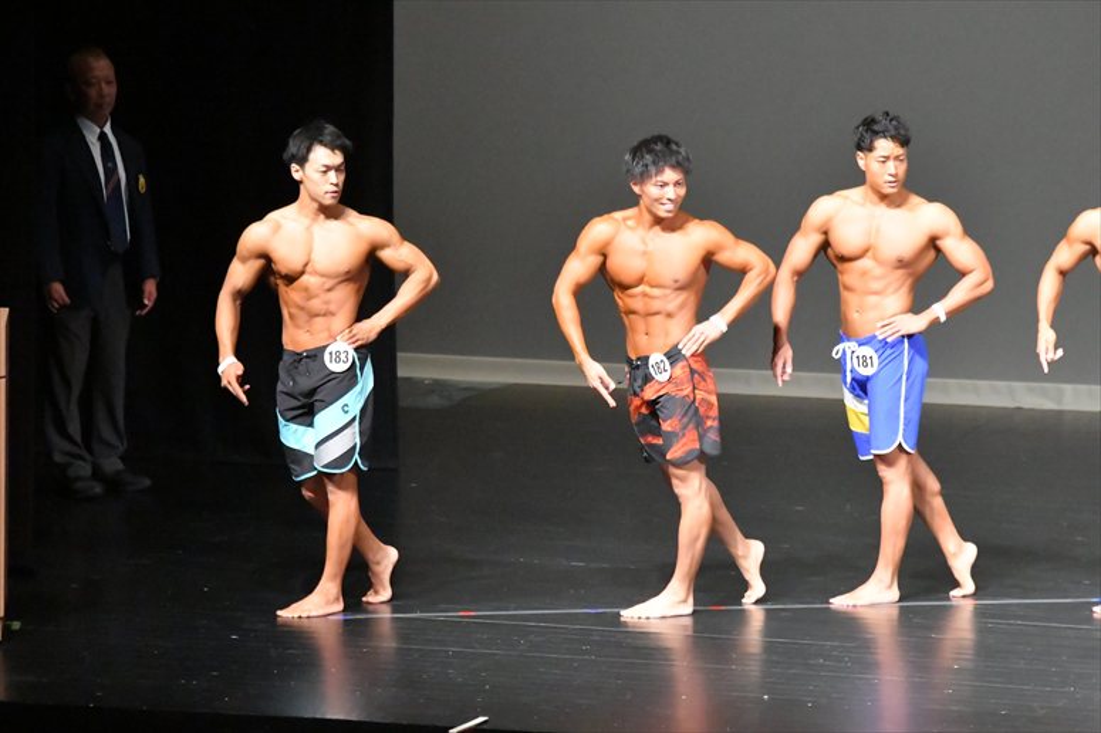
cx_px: 550
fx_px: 8254
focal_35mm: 270
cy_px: 366
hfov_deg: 7.6
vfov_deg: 5.1
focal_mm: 180
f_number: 5.6
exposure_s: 1/400
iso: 18000
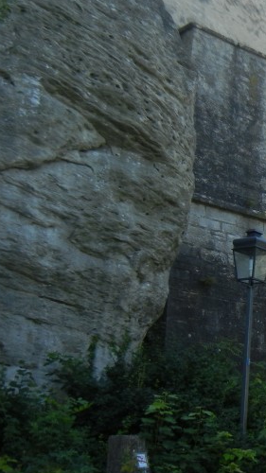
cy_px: 252
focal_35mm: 67
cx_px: 431
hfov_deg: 16.0
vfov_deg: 31.4
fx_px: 841
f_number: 3.5
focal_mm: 5.4
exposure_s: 1/283
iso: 160
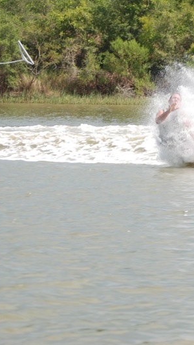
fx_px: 1728
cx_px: 177
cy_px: 173
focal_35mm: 189
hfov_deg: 6.4
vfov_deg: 11.4
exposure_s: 1/640
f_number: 5.6
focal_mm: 80
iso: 200
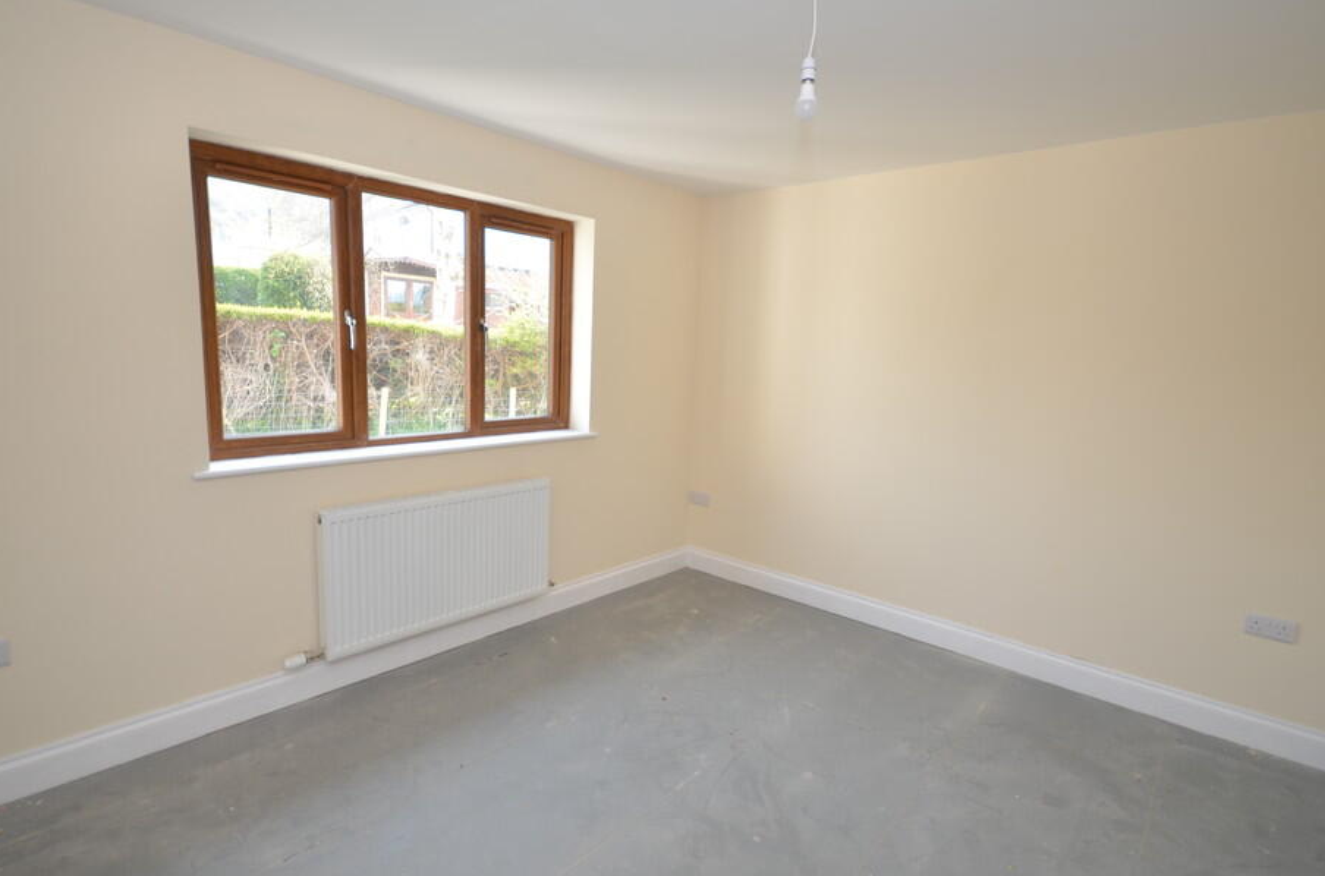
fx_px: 624
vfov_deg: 70.1
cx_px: 671
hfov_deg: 93.4
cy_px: 437
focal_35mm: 17
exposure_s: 1/60
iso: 220
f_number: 4
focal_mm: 10
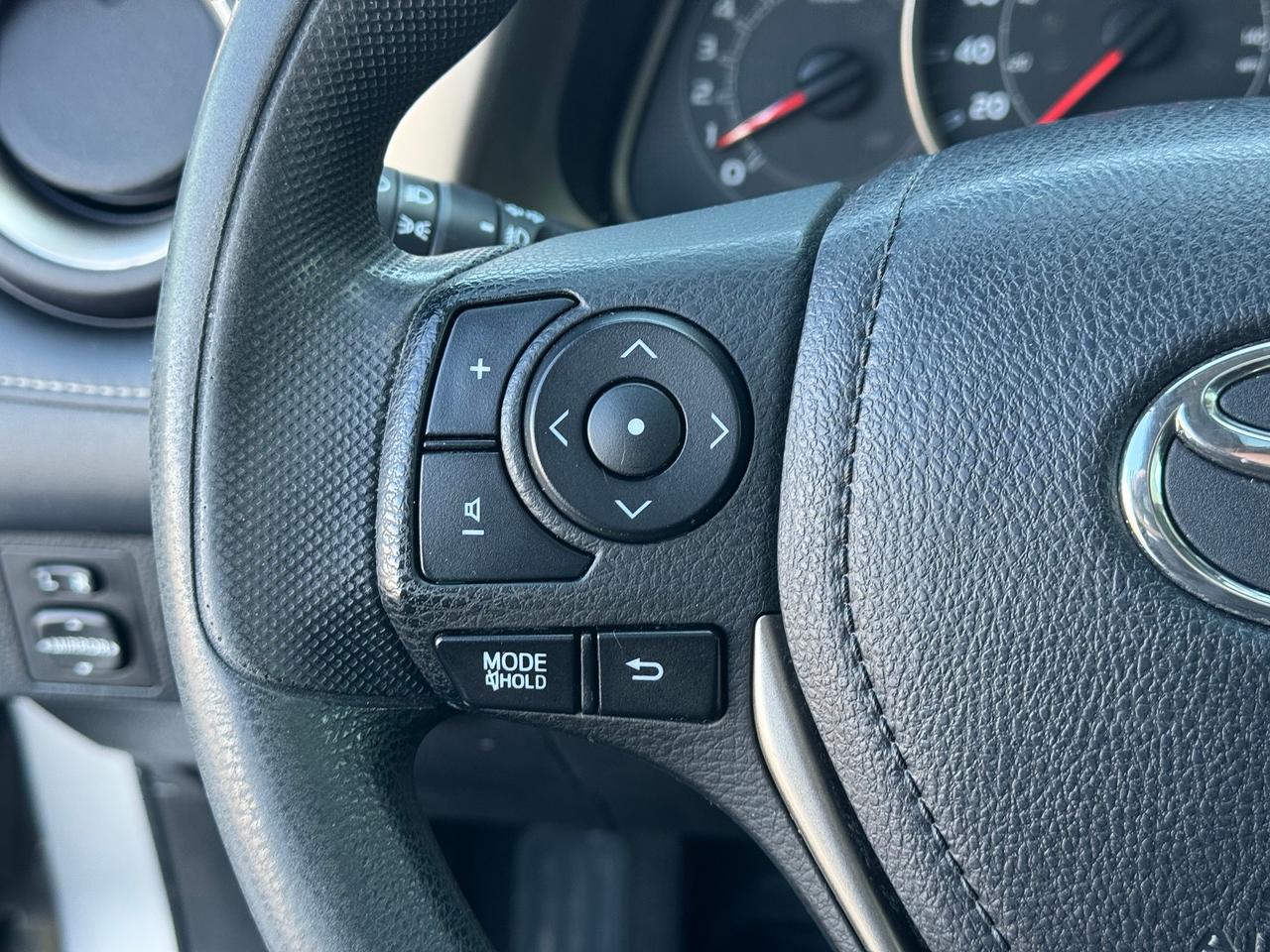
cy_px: 476
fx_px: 1761
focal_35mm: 48
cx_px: 635
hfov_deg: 39.7
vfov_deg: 30.3
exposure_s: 1/109
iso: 100
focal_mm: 6.76
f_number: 1.78
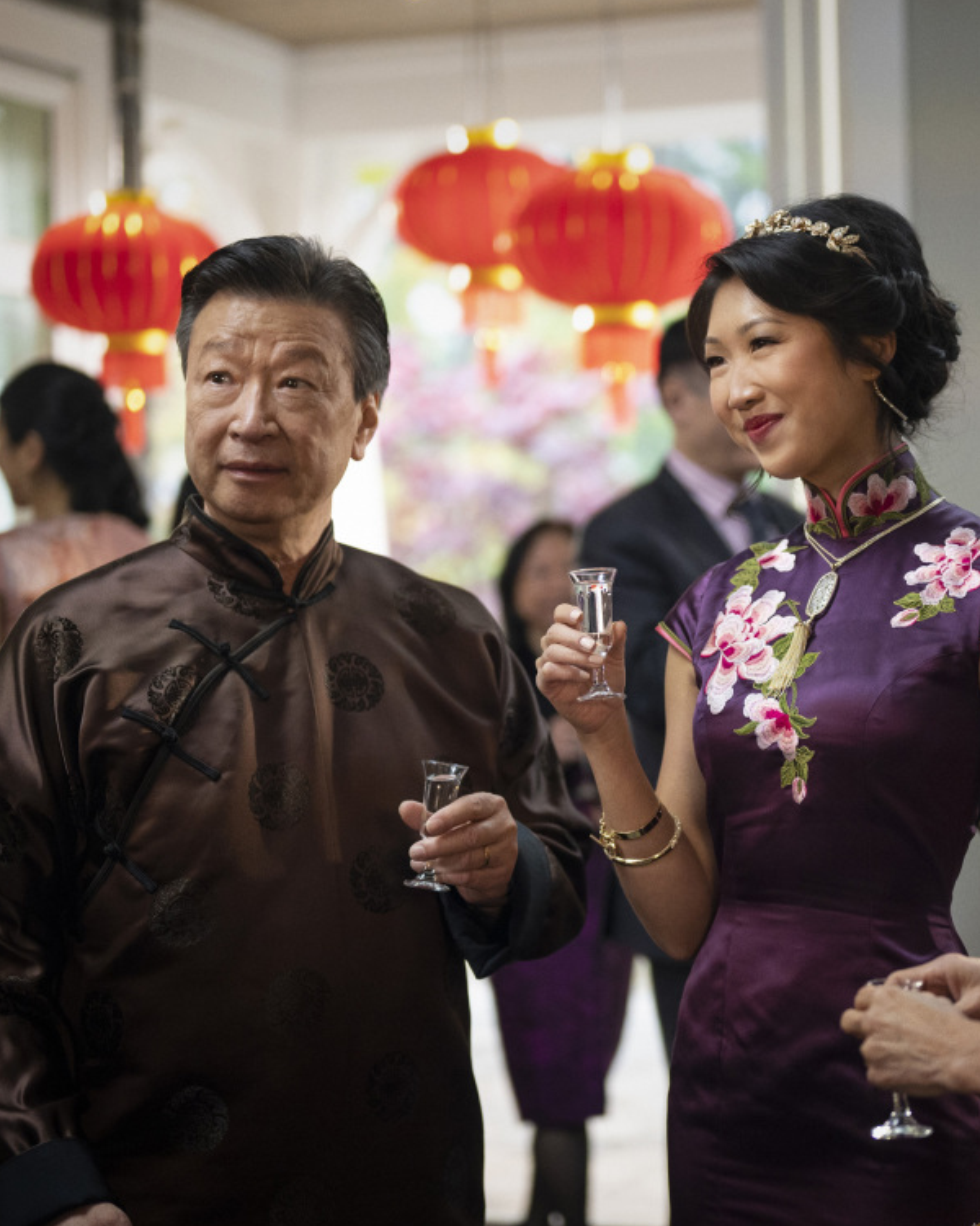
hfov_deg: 20.3
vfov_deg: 25.4
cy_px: 631
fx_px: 2719
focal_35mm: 75
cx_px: 688
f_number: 1.8
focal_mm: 50
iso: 2500
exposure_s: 1/400
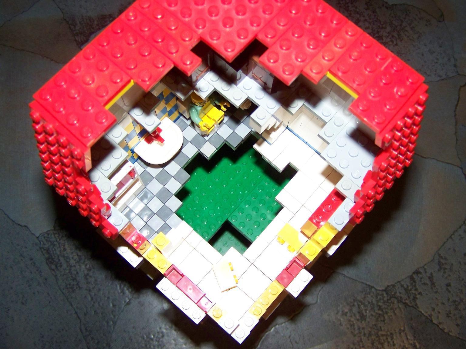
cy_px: 174
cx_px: 233
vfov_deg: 37.7
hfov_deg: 49.0
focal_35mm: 38
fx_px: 512
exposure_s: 1/30
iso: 200
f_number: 2.8
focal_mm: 6.3
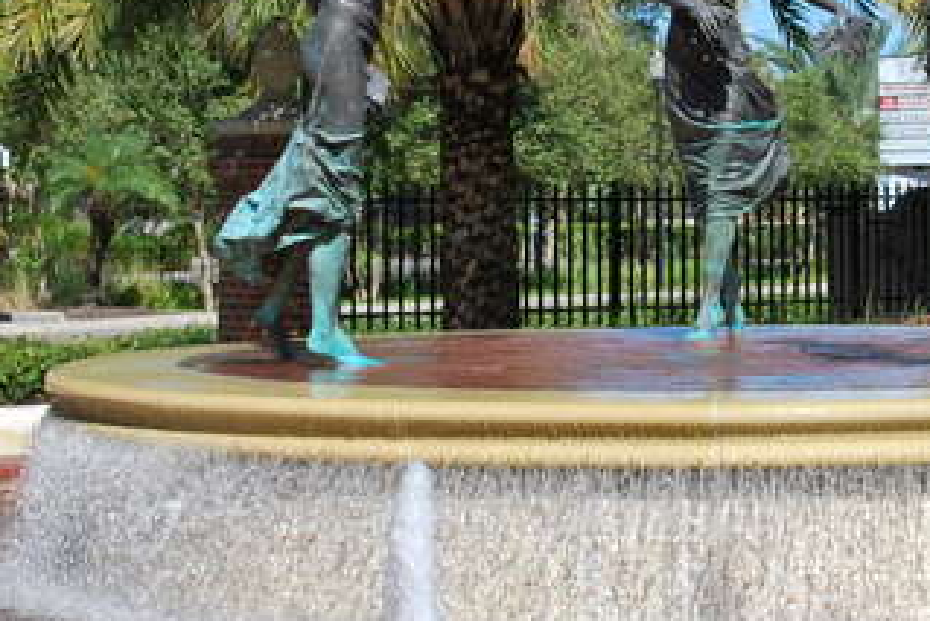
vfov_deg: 12.5
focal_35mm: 109
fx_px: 2824
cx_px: 741
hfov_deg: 18.5
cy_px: 155
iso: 100
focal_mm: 29
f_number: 8
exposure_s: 1/250
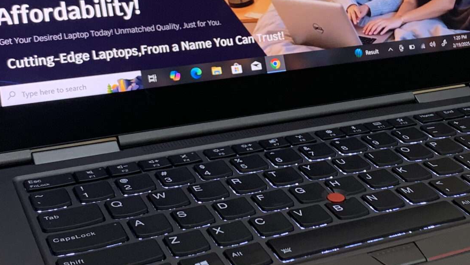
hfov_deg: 31.6
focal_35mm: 66
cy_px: 84
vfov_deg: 18.2
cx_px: 319
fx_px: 822
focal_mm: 4.25
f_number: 1.8
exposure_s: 1/50
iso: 160
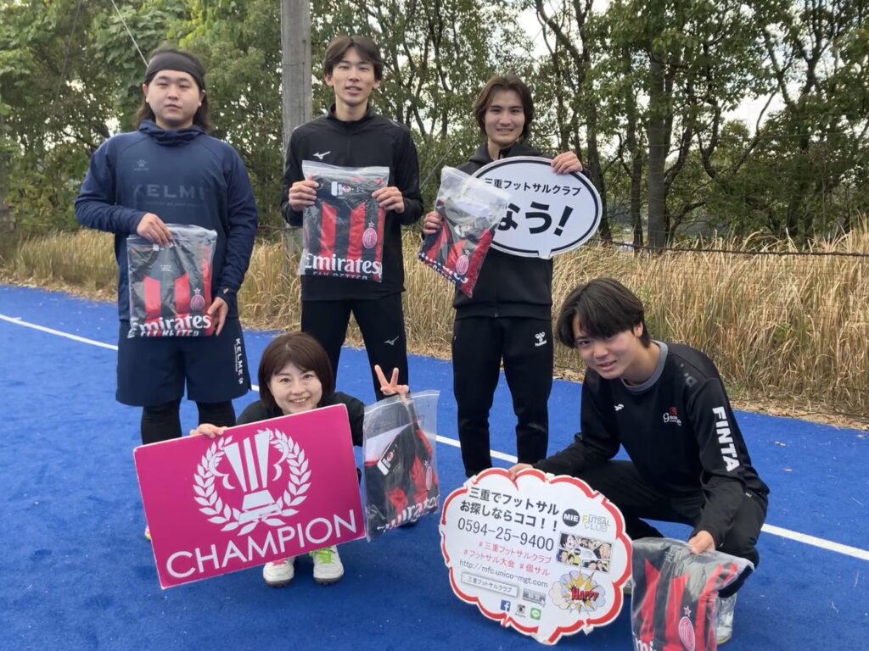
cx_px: 434
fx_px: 703
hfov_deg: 63.4
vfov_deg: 49.7
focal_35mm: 28
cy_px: 326
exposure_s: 1/207
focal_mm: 3.99
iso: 25
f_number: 1.8
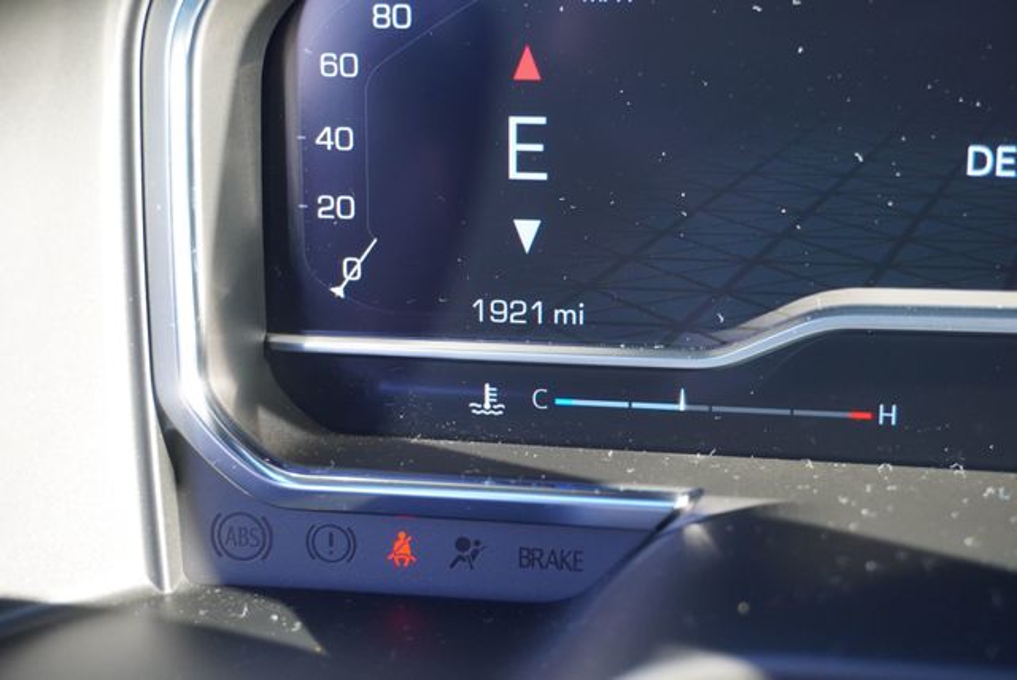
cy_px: 340
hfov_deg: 31.9
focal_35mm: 63
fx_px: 1781
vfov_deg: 21.6
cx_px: 508
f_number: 5.6
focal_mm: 42
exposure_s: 1/80
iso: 800
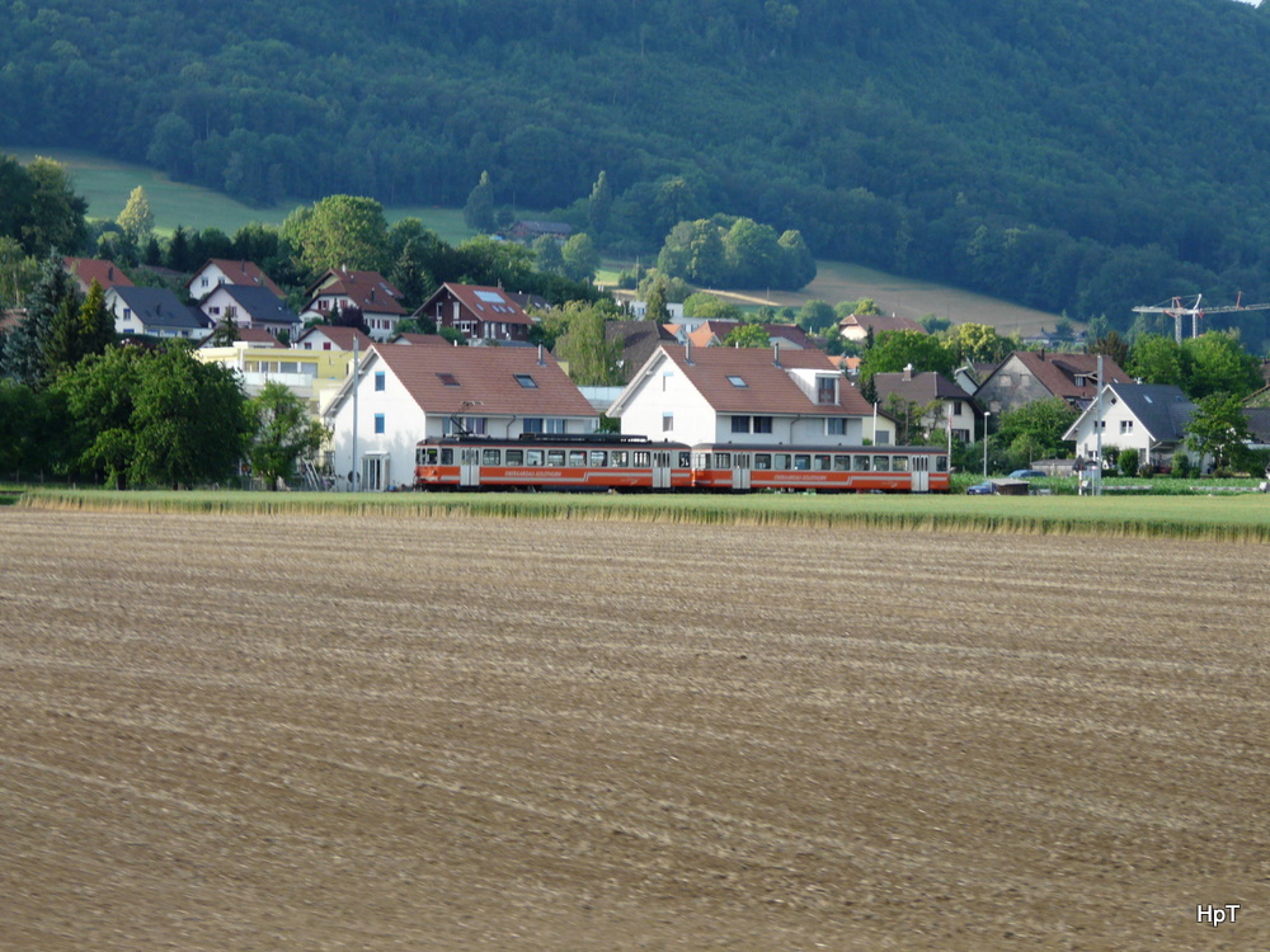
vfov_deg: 11.0
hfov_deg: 14.6
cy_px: 476
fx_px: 4953
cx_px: 635
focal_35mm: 135
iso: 100
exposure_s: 1/250
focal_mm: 22.1
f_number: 4
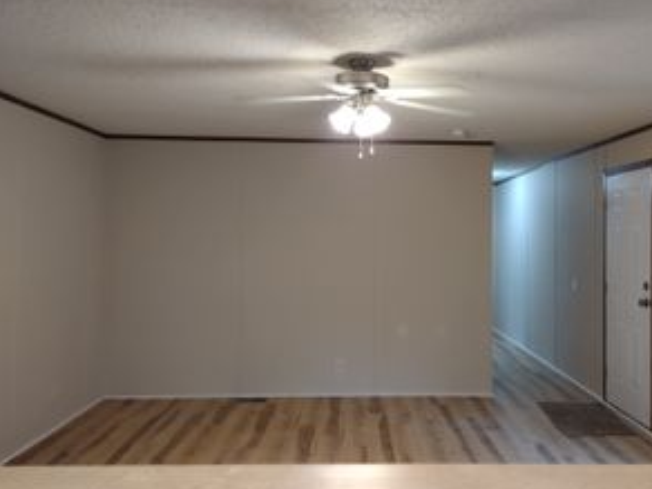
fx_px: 697
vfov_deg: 38.6
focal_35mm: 37
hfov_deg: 49.8
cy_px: 228
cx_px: 391
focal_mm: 4.71
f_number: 1.7
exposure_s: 1/40
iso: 266
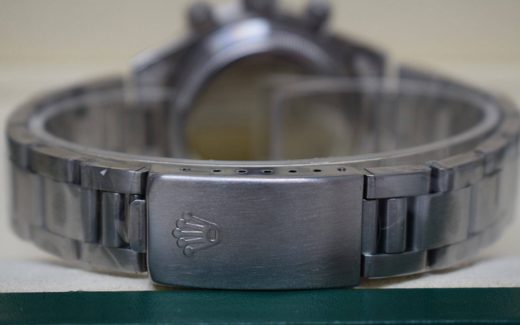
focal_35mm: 85
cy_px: 142
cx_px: 264
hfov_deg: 24.4
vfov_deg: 15.4
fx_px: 1205
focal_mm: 52
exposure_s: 1/60
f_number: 5.6
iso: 640
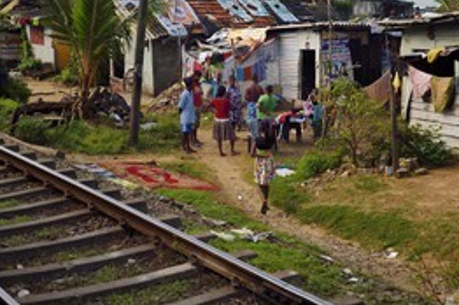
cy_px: 63
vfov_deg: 21.9
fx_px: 777
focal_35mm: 61
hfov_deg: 32.9
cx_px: 237
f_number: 10
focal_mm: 38
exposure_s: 1/640
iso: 400
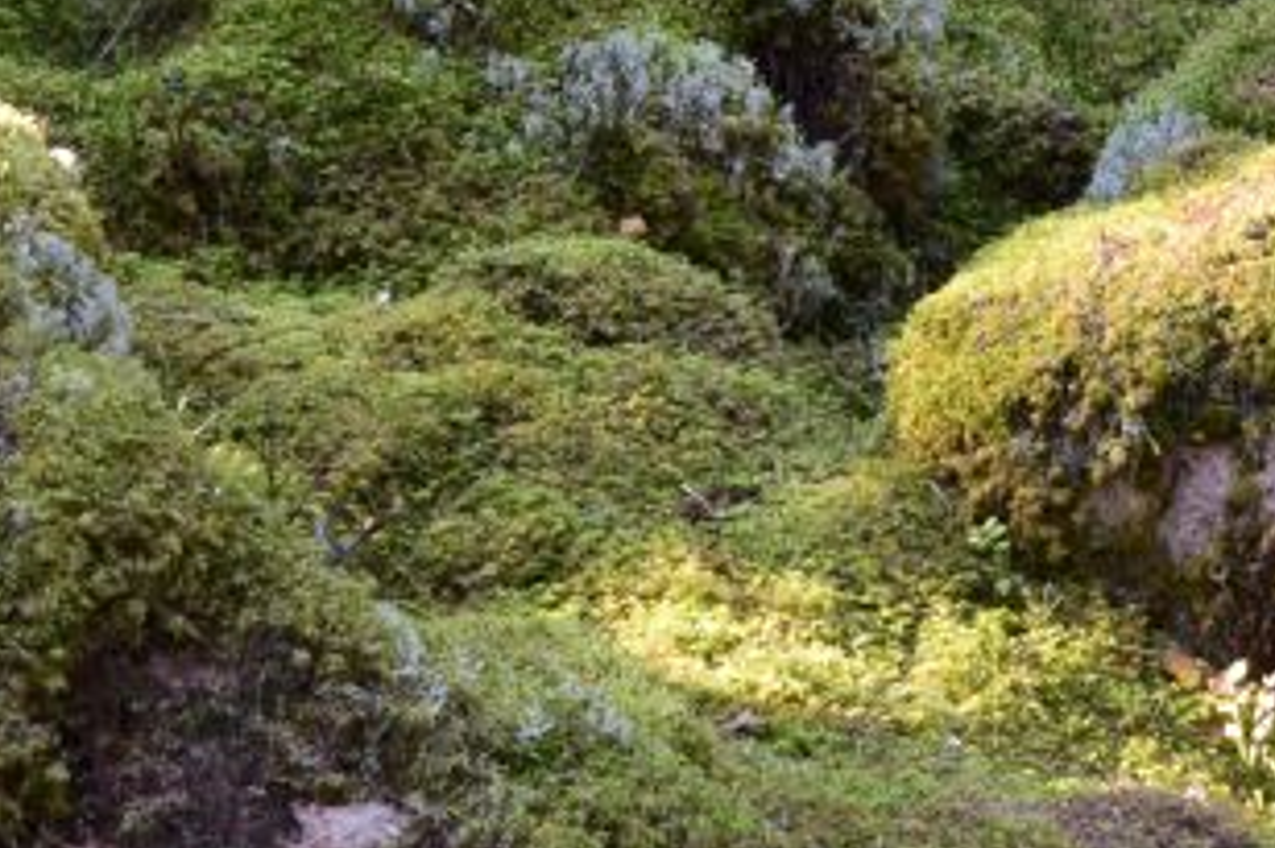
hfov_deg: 7.5
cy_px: -217
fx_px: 9722
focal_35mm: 275
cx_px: 911
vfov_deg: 5.0
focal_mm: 55
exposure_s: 1/60
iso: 1100
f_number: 8
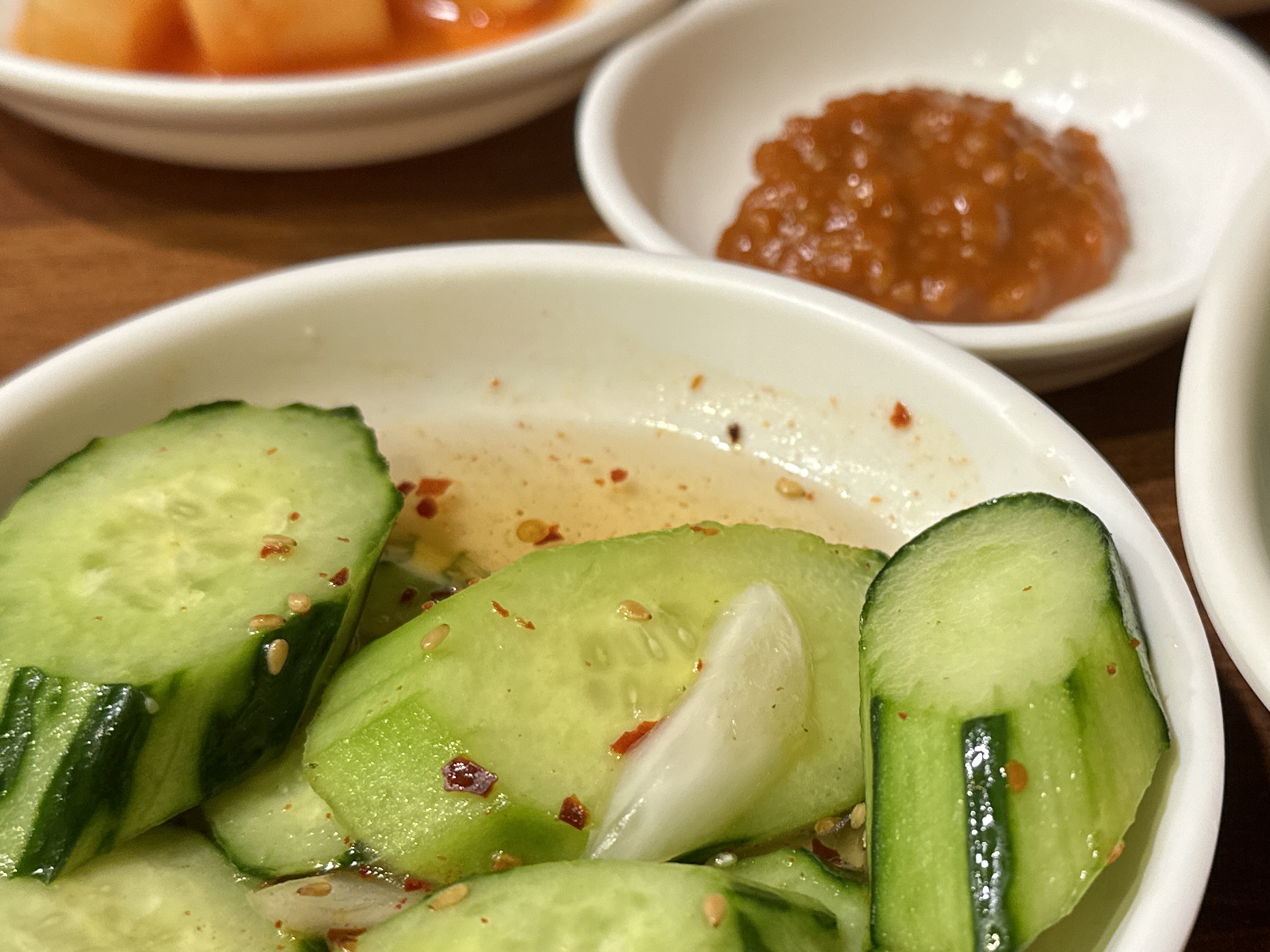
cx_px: 775
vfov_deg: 28.0
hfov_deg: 36.7
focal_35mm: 52
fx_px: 1908
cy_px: 509
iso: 160
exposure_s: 1/60
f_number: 1.78
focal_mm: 6.86
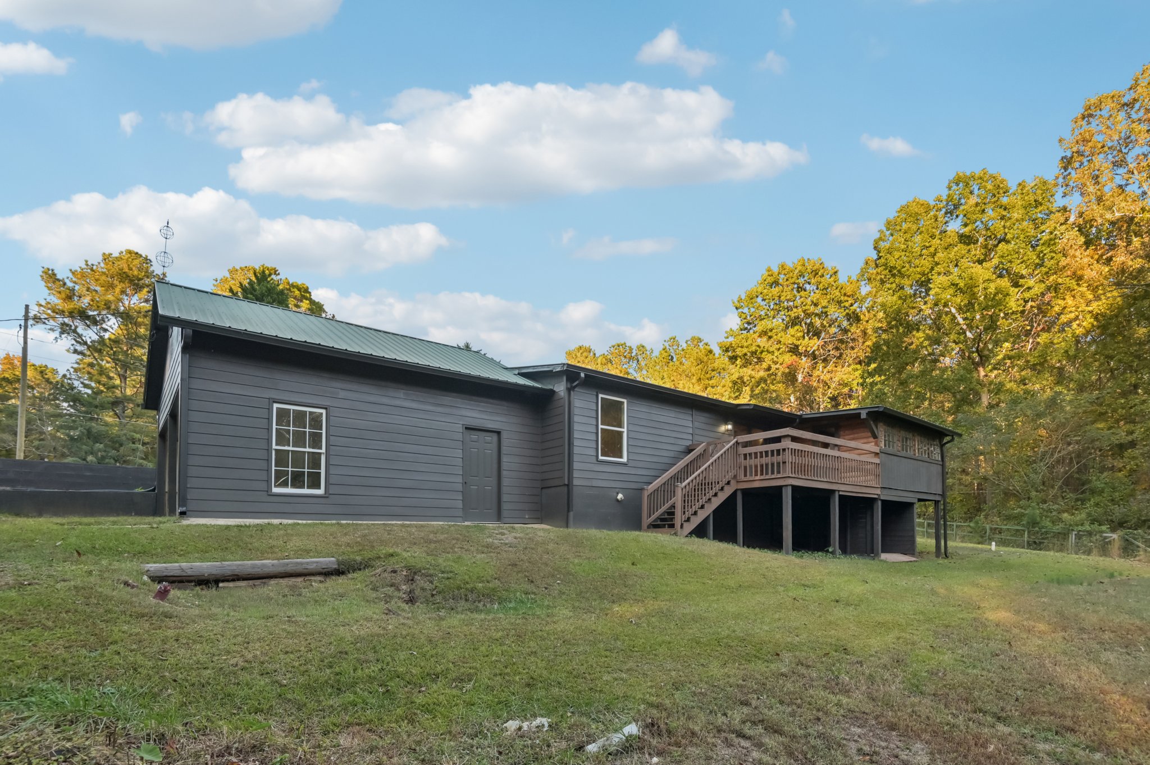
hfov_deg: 96.8
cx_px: 575
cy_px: 382
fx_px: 511
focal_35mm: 16
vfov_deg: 73.7
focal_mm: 16
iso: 200
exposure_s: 1/80
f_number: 8
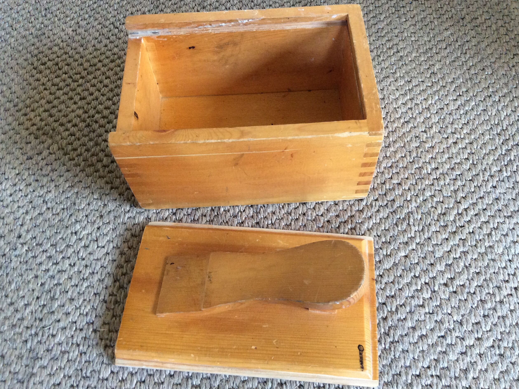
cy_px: 197
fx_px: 495
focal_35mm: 33
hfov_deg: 55.4
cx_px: 264
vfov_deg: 42.9
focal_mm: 3.3
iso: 200
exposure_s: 1/25
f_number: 2.4
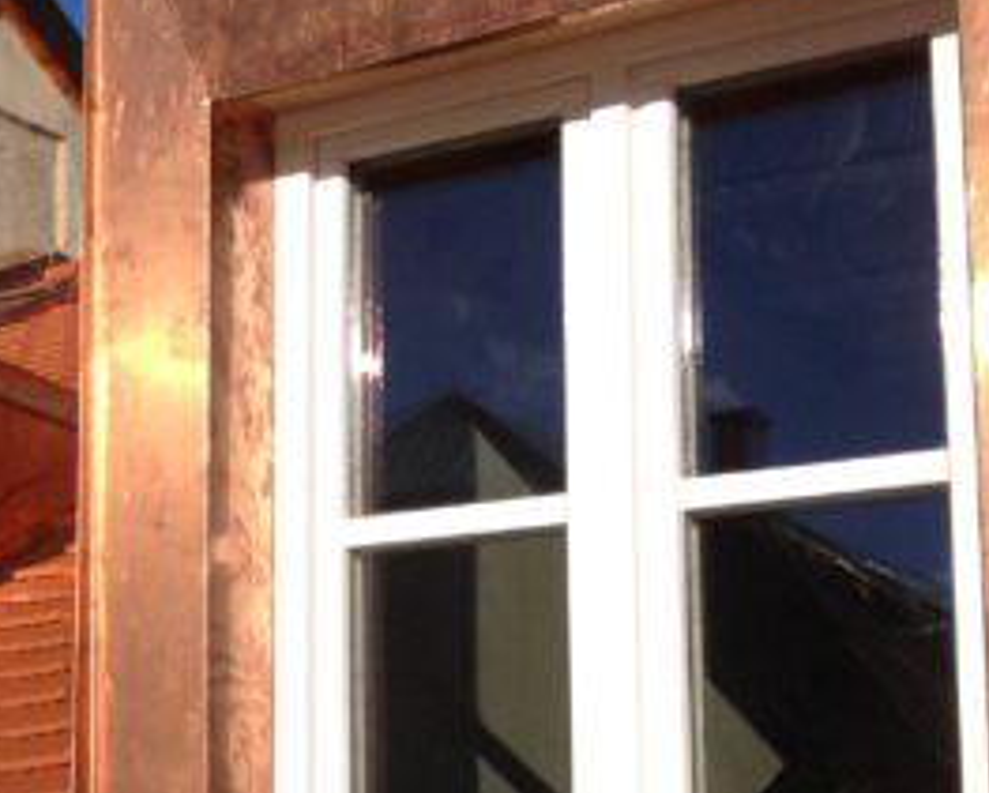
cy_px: 613
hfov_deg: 18.5
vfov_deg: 16.3
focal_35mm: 94
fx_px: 2754
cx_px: -391
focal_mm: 4.12
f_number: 2.4
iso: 50
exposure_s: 1/2008
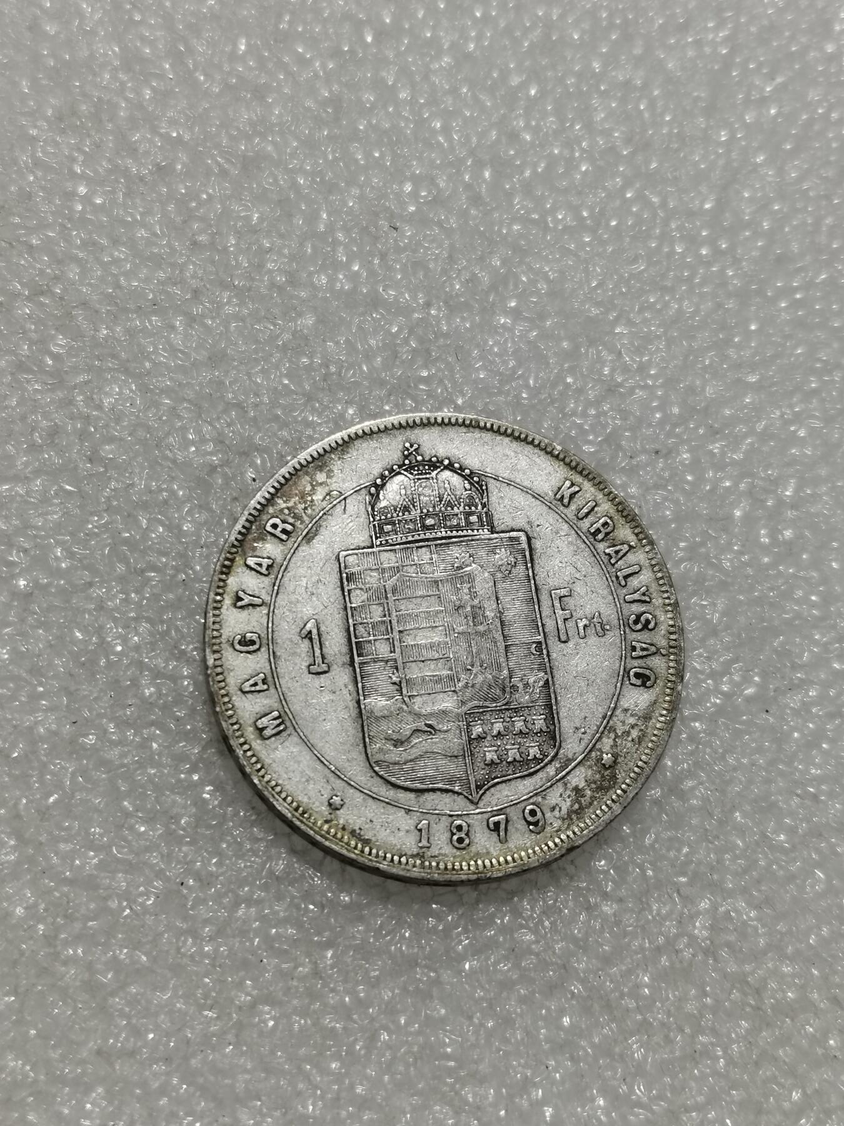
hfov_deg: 25.7
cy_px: 563
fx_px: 1853
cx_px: 422
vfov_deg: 33.8
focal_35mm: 57
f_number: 1.8
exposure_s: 1/100
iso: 64
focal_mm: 5.58
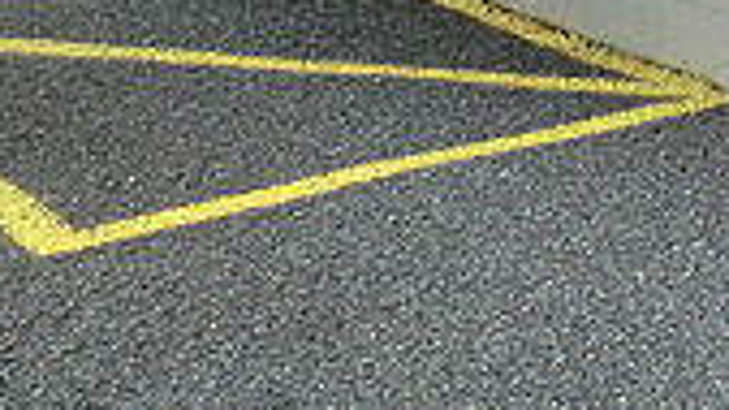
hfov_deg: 18.1
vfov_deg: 11.1
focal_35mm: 99
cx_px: 1229
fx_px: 1913
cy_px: -423
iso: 80
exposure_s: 1/160
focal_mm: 4.3
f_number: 3.2
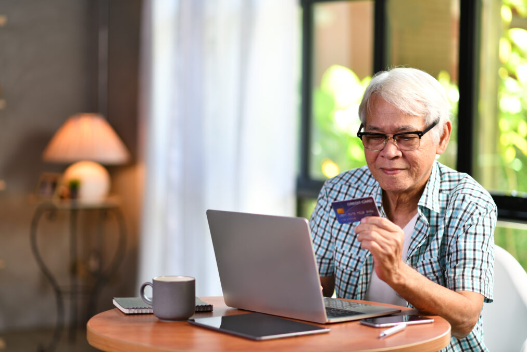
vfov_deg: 15.9
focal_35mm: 86
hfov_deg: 23.6
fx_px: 1259
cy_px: 175
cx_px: 262
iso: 100
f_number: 1.8
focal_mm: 85
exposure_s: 1/100
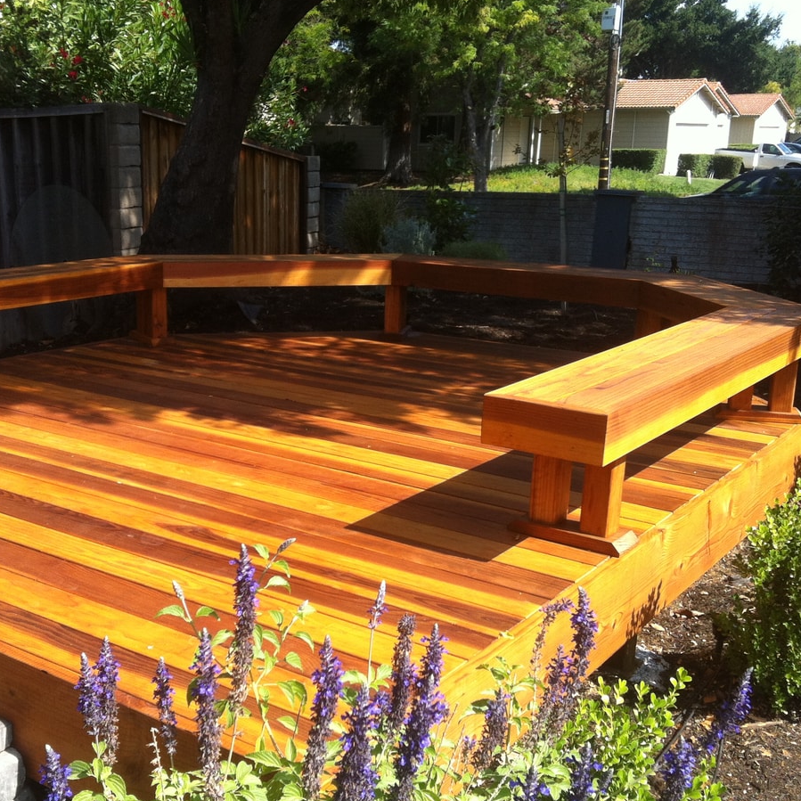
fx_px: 1204
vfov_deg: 36.8
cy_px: 418
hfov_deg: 36.7
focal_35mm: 46
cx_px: 332
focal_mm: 3.85
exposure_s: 1/464
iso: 80
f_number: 2.8
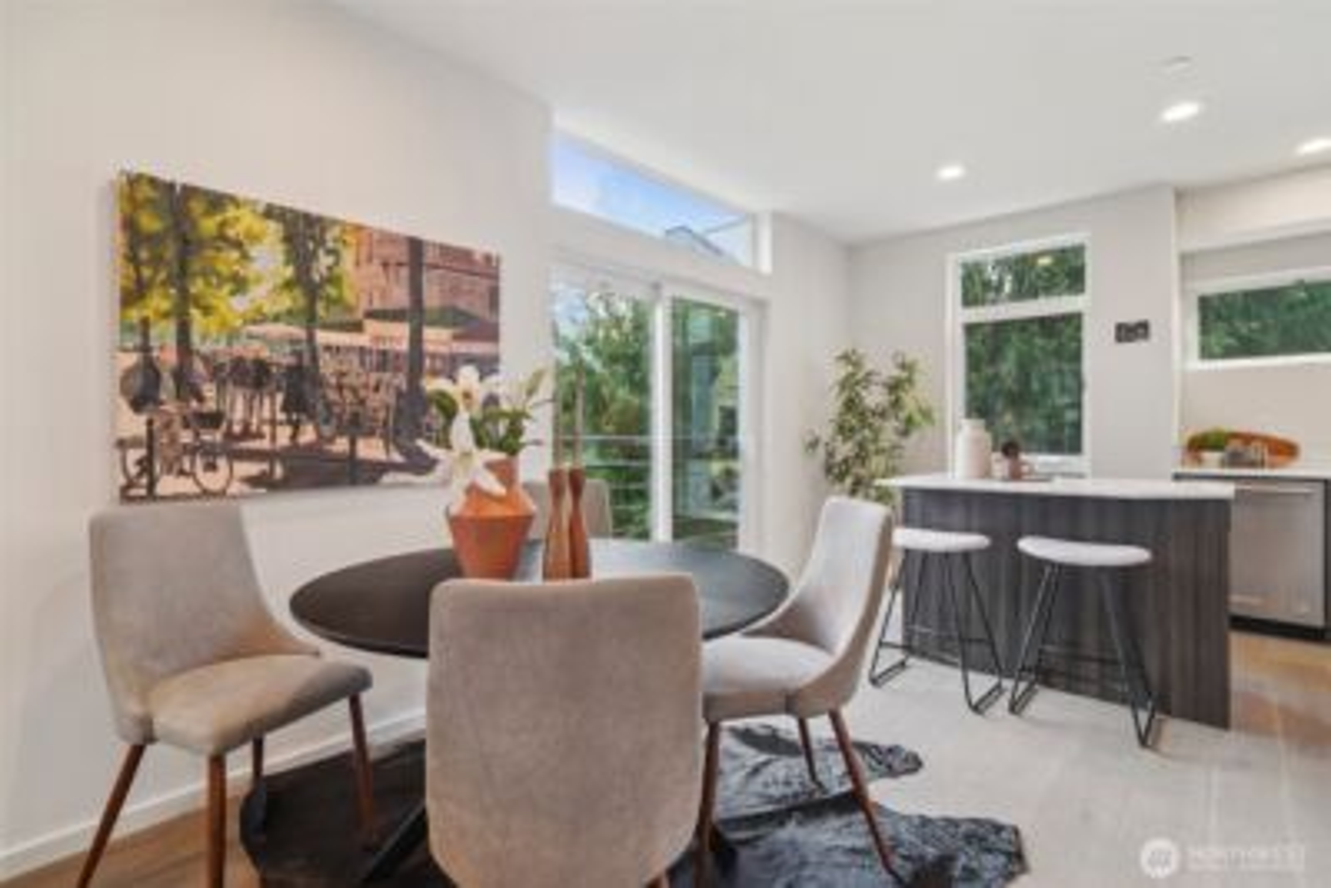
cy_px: 444
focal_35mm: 16
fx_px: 592
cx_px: 666
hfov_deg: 96.7
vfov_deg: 73.8
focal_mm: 16
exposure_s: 1/80
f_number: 8
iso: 1600
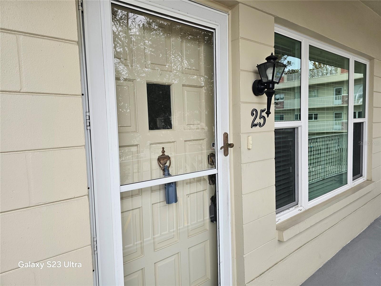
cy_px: 143
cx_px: 190
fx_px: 253
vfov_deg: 58.9
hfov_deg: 73.9
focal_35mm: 23
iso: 32
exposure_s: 1/359
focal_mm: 6.3
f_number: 1.7
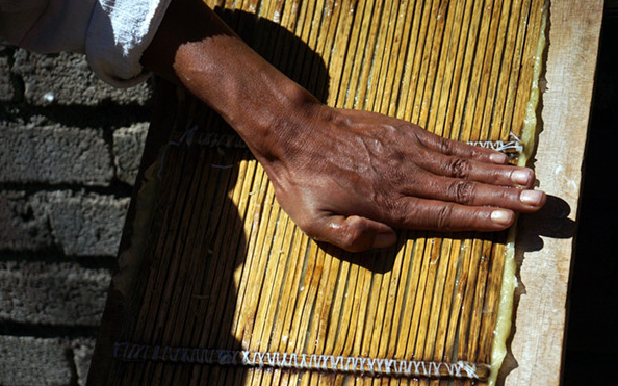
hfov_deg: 19.3
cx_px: 307
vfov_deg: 12.1
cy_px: 187
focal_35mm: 108
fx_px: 1819
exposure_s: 1/4000
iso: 100
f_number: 4
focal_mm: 70
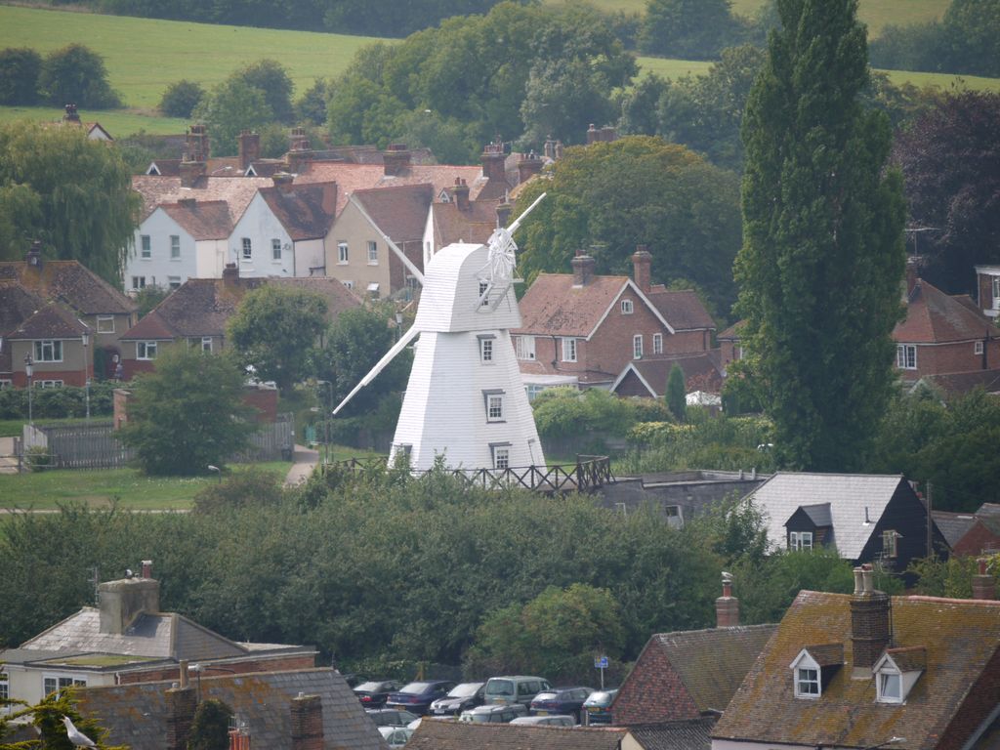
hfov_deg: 5.0
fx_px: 11555
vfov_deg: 3.7
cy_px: 375
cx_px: 500
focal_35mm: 400
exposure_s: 1/400
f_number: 5.6
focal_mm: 200
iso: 100
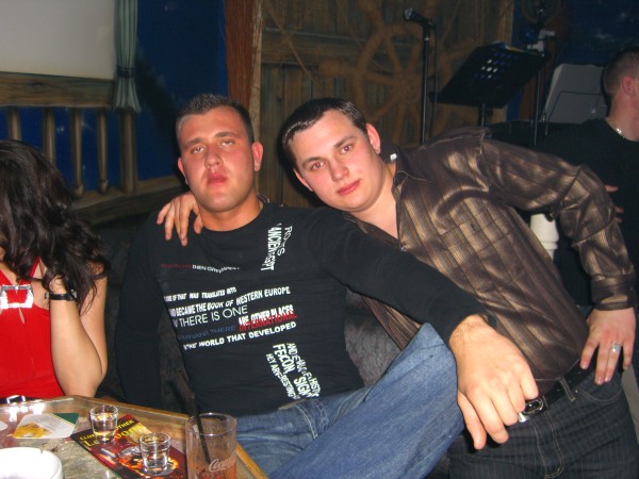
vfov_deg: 37.7
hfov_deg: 49.0
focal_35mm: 38
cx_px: 320
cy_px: 240
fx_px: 701
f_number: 2.8
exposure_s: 1/60
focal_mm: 7.9
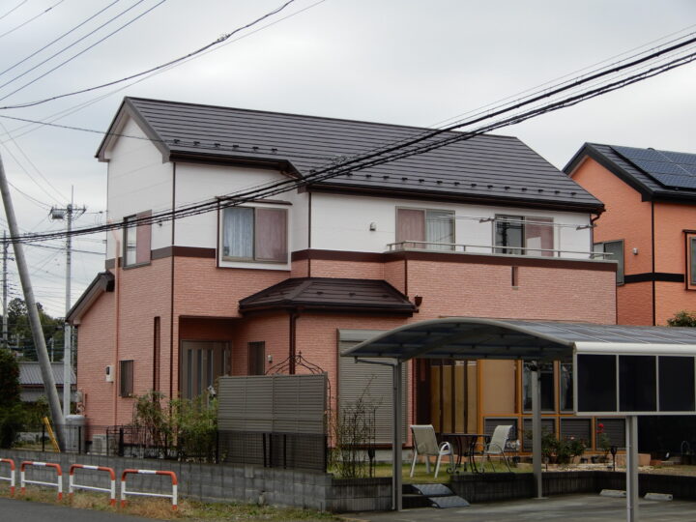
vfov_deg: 19.1
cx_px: 348
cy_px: 261
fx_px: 1548
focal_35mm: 77
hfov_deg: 25.3
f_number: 4.5
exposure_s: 1/160
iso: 80
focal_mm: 13.7
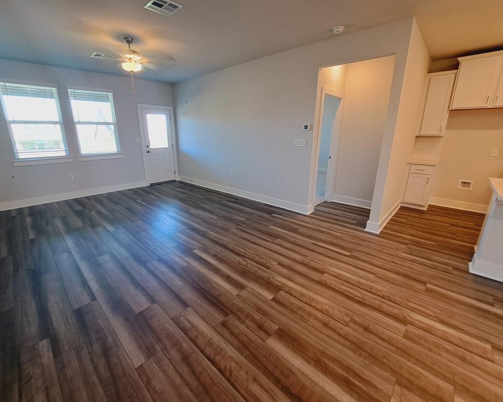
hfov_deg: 100.6
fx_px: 208
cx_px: 237
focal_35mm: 14
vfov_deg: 88.0
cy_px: 199
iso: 64
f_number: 2.2
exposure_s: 1/40
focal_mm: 1.74
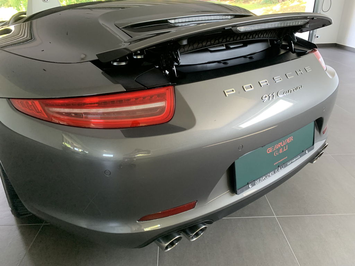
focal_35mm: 26
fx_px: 267
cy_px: 133
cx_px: 178
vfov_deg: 53.1
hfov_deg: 67.3
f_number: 1.8
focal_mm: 4.25
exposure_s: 1/60
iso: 250
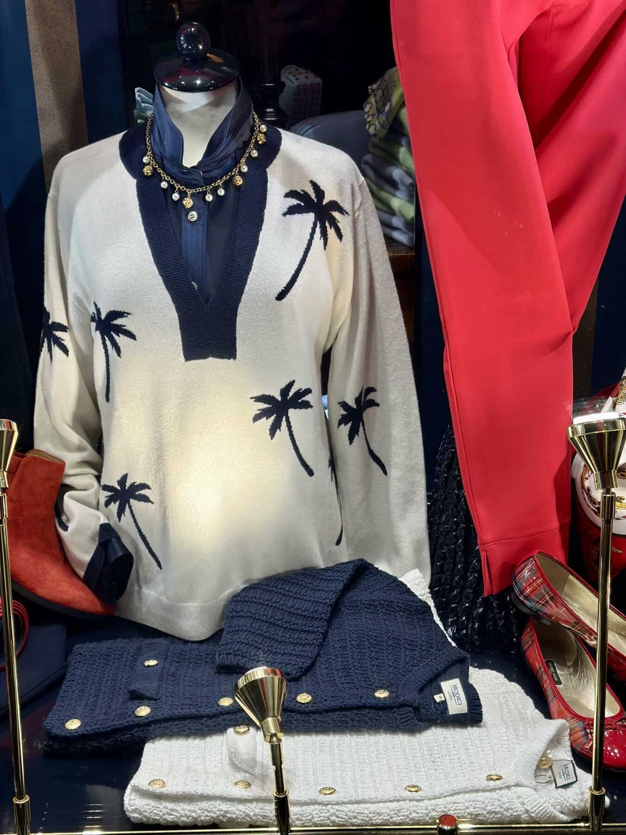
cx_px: 313
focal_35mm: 48
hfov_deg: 30.3
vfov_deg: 39.7
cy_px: 418
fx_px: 1157
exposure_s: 1/121
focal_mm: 6.86
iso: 64
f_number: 1.78
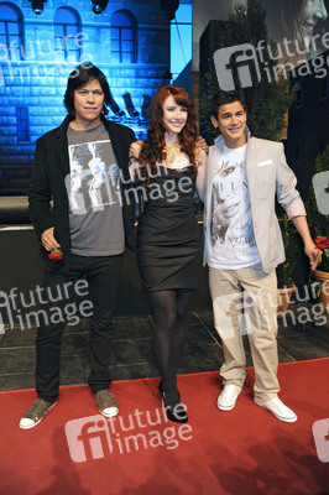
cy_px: 248
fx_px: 384
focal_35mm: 28
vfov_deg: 65.5
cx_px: 164
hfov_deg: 46.3
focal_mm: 28
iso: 1000
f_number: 4
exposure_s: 1/50
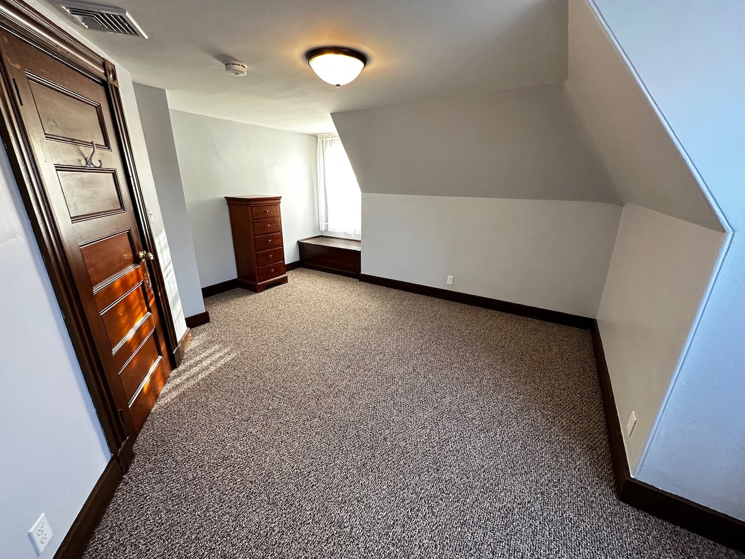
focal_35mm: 14
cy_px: 280
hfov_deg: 102.1
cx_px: 372
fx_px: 301
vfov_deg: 85.7
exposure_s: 1/60
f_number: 2.2
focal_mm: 2.22
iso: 320
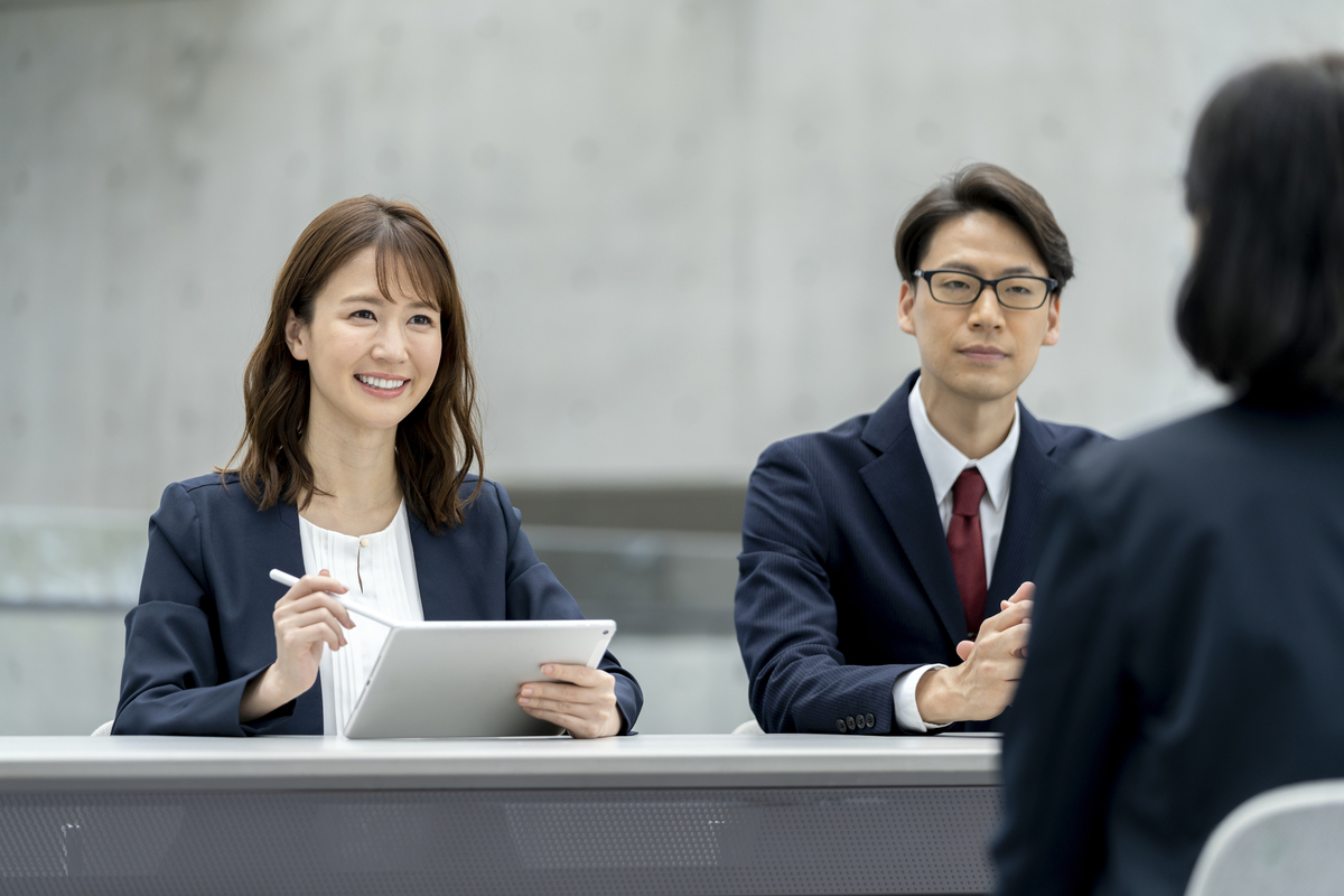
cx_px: 672
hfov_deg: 16.5
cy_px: 448
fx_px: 4629
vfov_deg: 11.1
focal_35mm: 124
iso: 250
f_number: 2.8
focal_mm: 124
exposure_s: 1/640
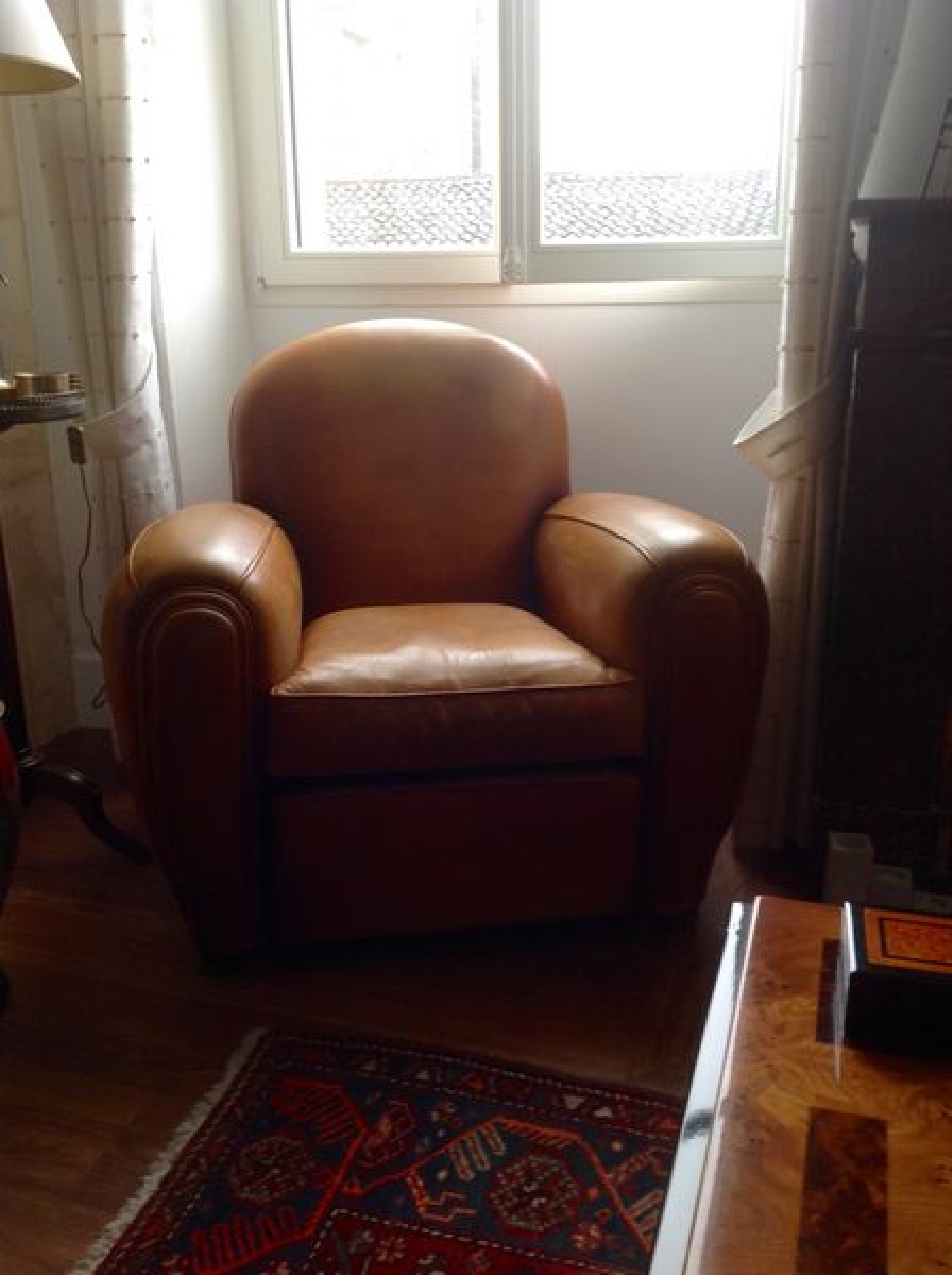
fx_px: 1287
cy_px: 638
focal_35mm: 35
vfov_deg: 52.7
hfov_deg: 40.6
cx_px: 476
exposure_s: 1/15
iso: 64
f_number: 2.4
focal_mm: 4.28
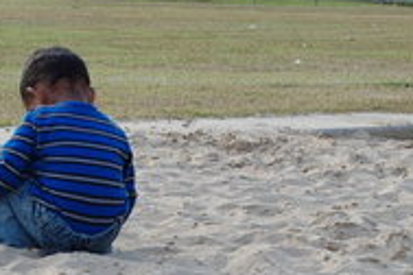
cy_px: 279
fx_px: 3208
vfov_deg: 4.9
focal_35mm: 280
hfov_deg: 7.4
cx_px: 160
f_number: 7.1
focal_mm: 55
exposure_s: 1/200
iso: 200
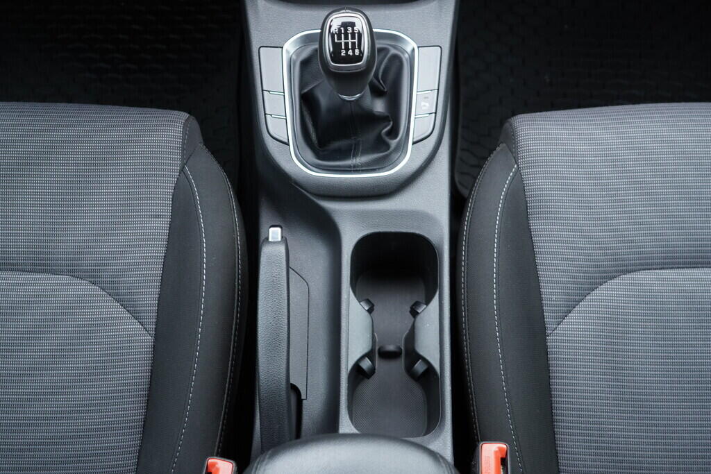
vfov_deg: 36.9
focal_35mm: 36
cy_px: 237
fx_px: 711
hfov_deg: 53.1
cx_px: 356
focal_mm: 24
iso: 400
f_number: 2.8
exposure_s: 1/40
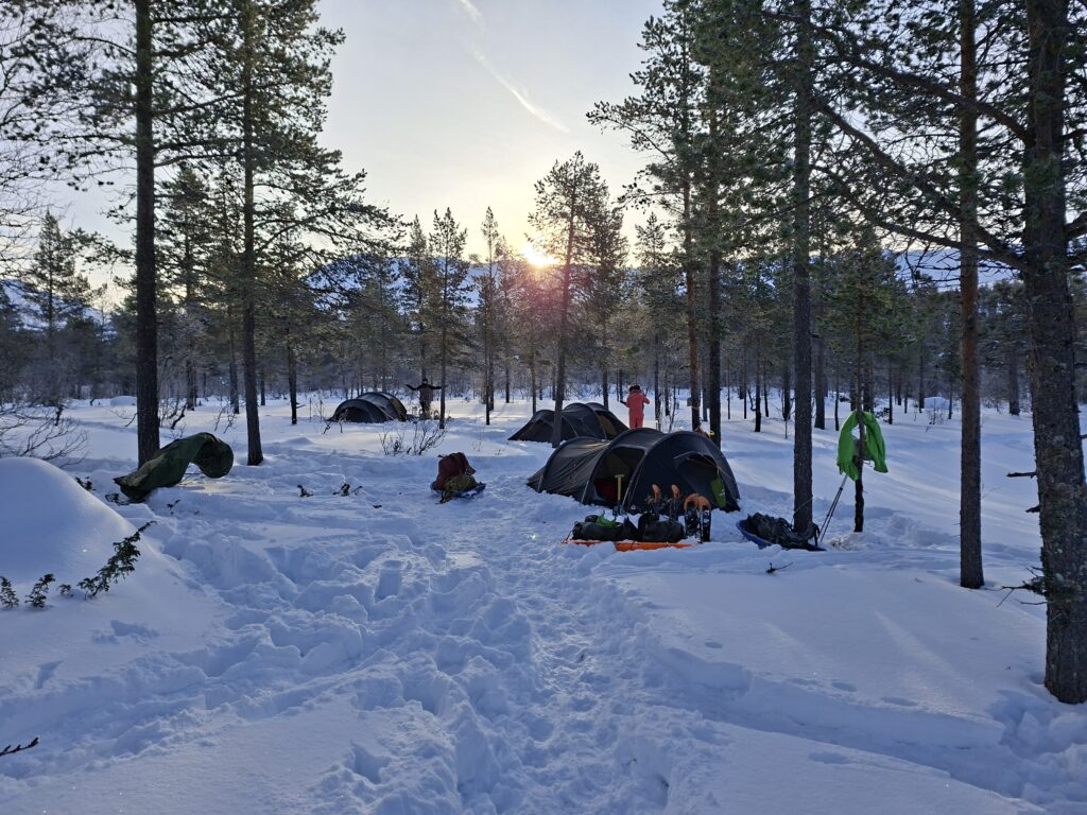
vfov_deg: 58.9
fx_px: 722
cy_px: 408
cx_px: 544
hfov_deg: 73.9
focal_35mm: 23
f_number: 1.8
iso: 50
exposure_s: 1/1855
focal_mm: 5.54
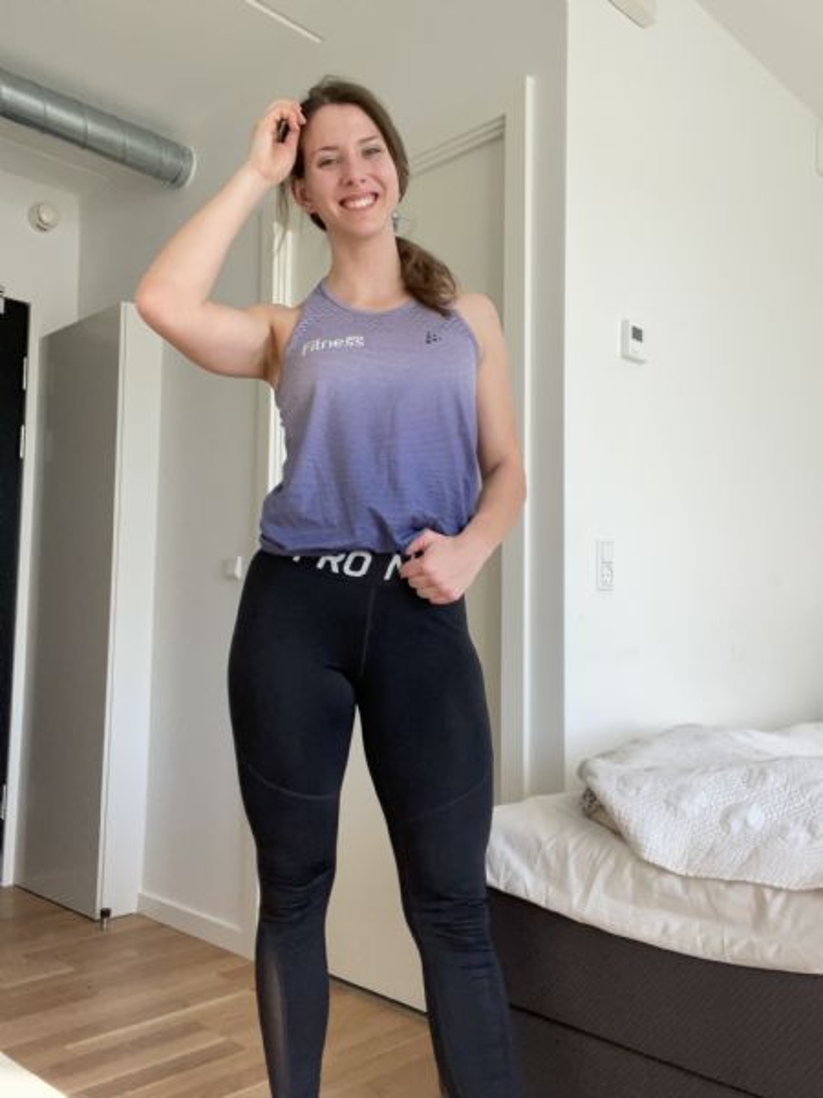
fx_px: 951
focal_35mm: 30
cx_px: 412
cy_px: 549
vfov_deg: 60.0
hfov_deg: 46.8
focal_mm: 2.71
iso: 100
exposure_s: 1/121
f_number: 2.2
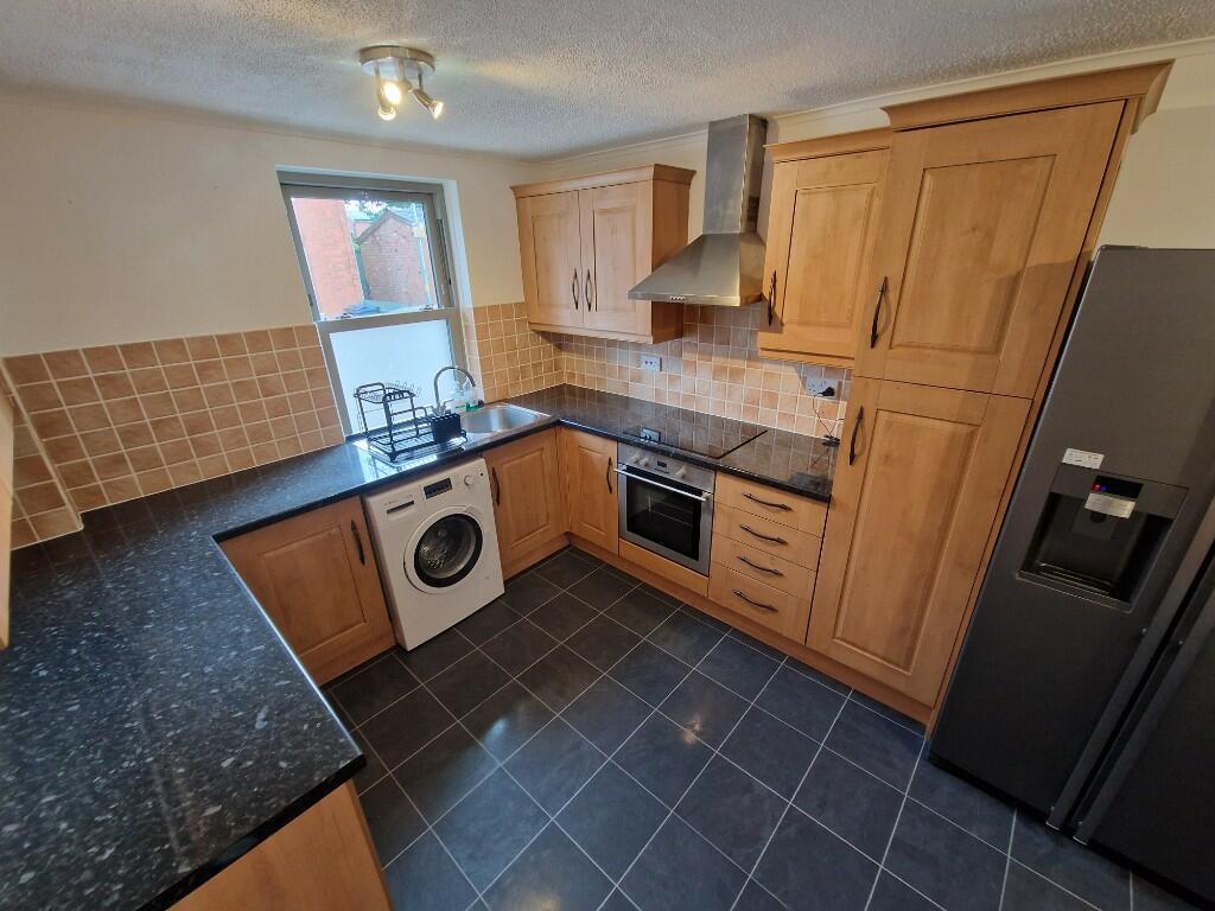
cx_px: 608
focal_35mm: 13
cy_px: 456
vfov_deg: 89.9
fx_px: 456
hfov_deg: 106.2
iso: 250
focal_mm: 2.2
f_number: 2.2
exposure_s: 1/50
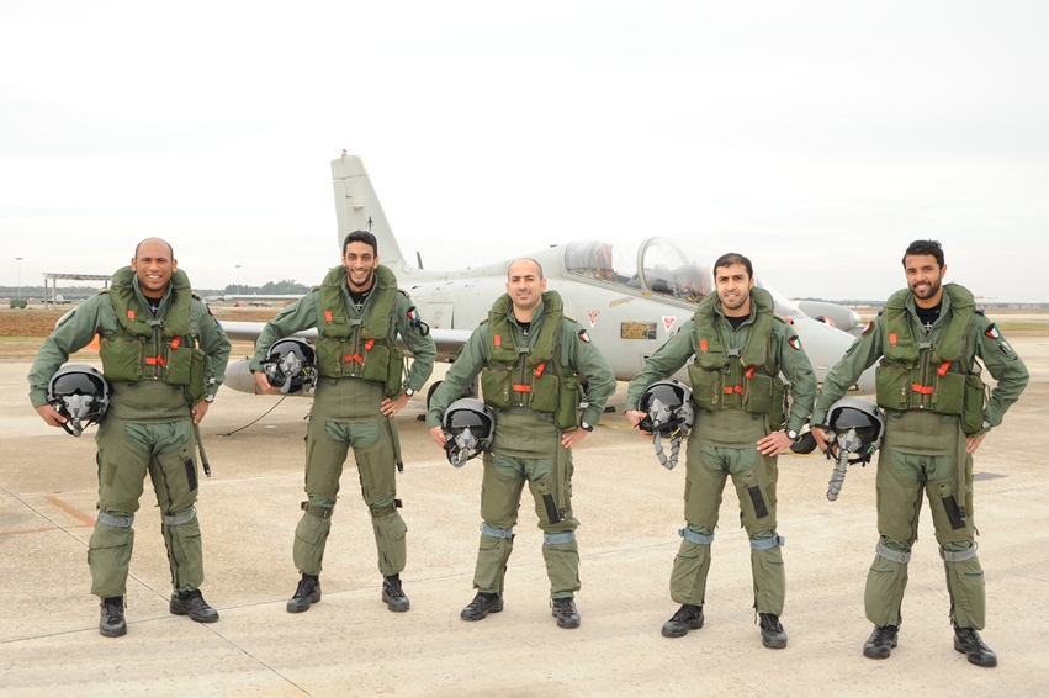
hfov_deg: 54.5
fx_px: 1019
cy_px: 349
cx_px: 524
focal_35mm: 35
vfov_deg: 37.8
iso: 400
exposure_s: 1/125
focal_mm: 35
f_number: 10
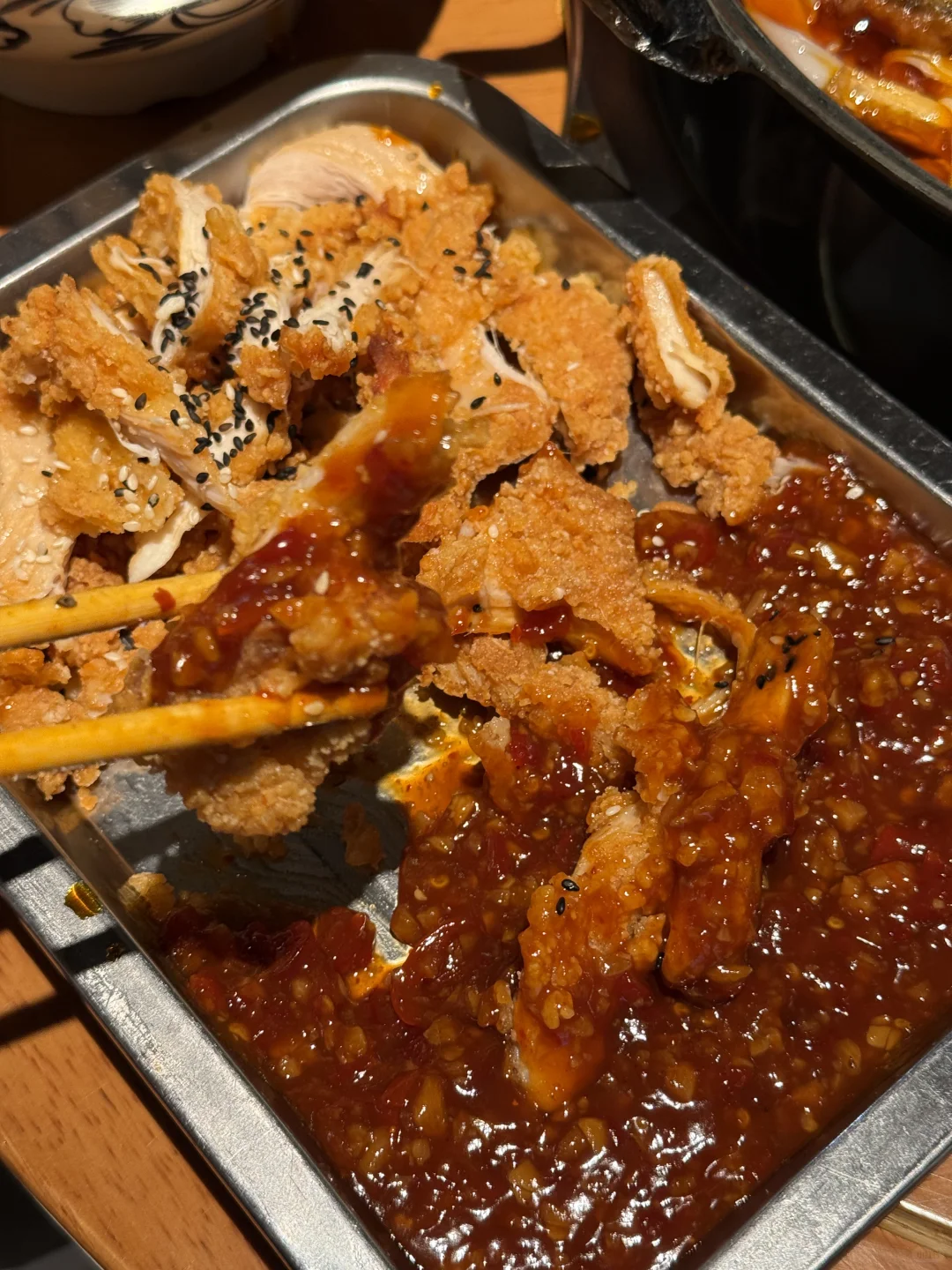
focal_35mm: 48
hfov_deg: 30.3
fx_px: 1760
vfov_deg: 39.7
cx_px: 476
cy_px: 635
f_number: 1.78
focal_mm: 6.76
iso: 160
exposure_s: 1/50
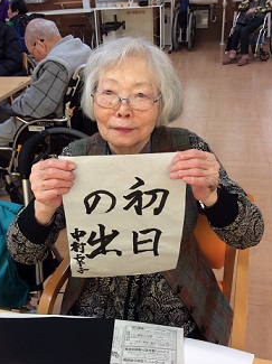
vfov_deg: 50.1
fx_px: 388
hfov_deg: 38.6
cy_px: 195
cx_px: 125
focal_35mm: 37
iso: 50
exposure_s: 1/60
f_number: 2.4
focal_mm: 3.3
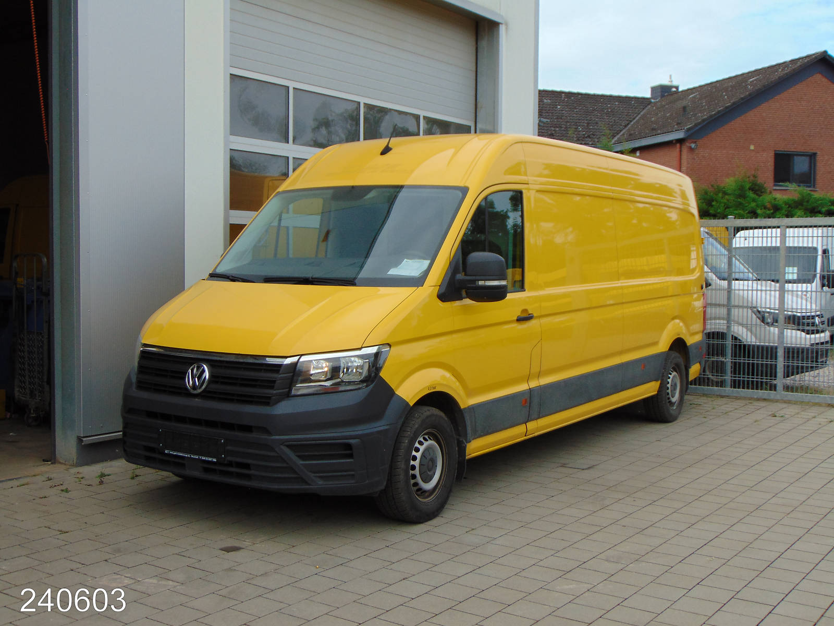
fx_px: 1012
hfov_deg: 44.8
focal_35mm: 42
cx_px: 417
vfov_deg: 34.3
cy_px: 313
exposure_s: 1/500
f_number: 3.3
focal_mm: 7.6
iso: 80
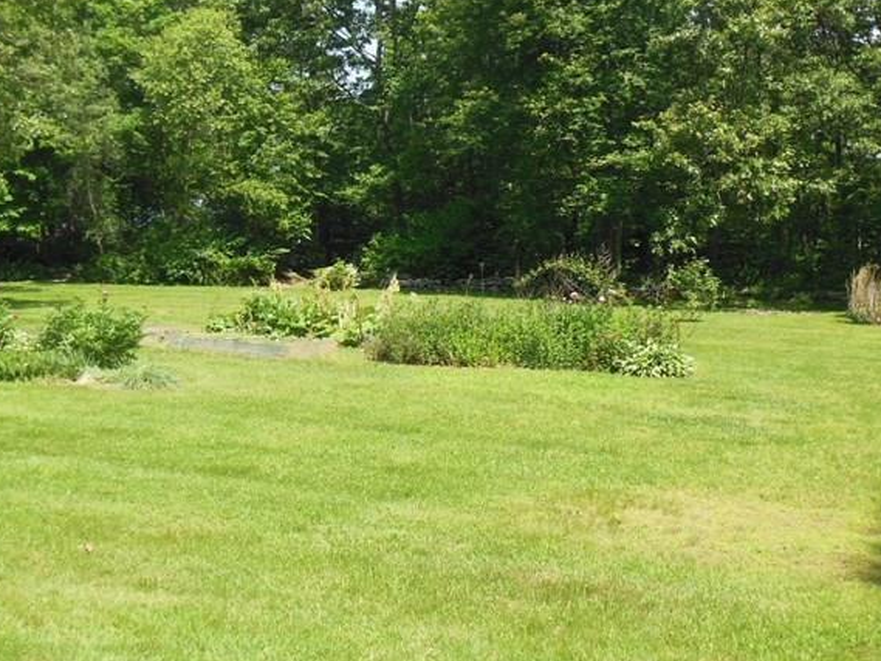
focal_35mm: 45
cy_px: 254
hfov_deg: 41.9
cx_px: 523
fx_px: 1146
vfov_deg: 32.1
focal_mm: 4.5
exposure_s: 1/640
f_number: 3.2
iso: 125
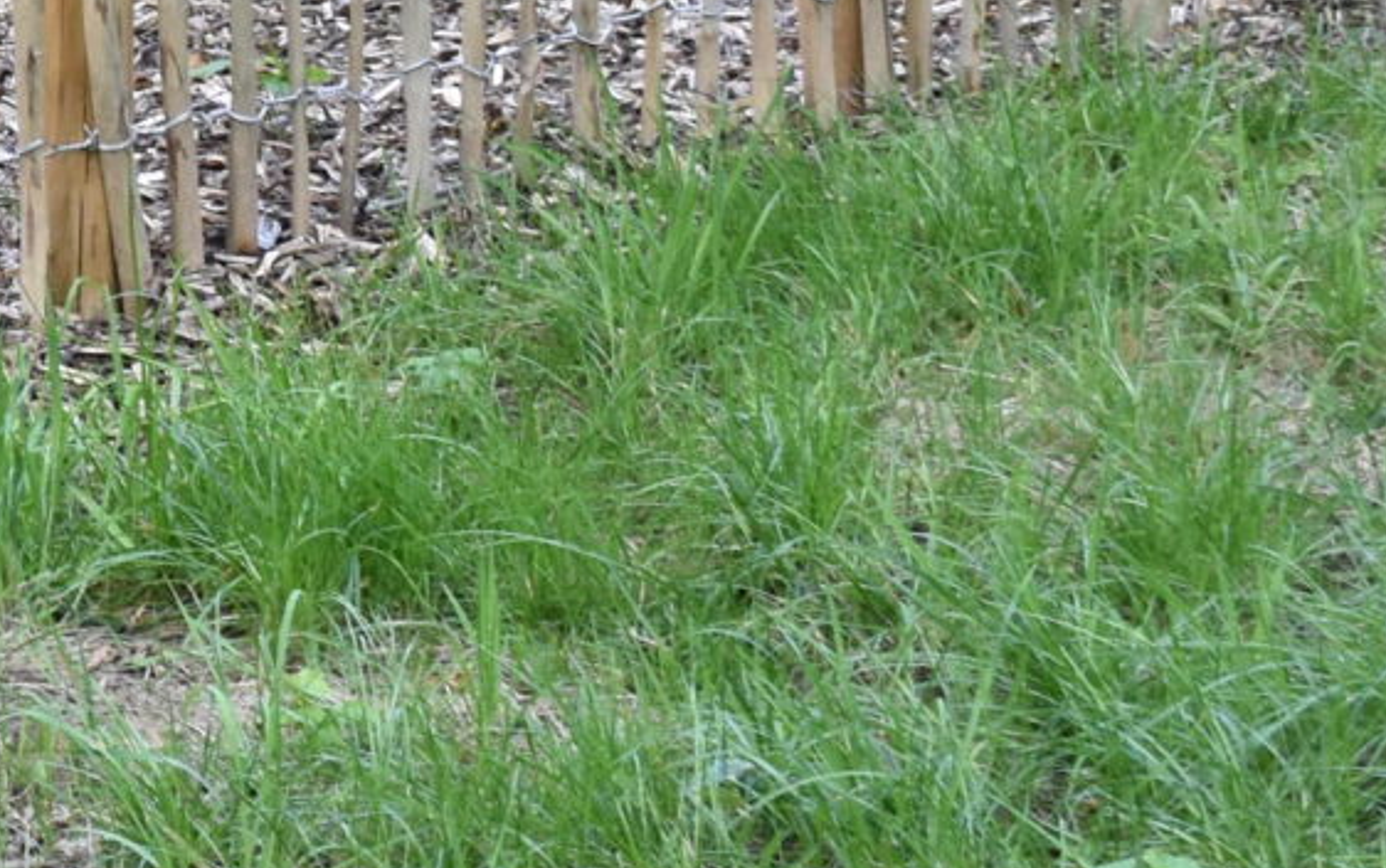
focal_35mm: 167
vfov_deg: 7.7
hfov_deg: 11.9
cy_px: -507
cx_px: -765
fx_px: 6312
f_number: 6.3
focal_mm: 24
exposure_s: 1/125
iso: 400
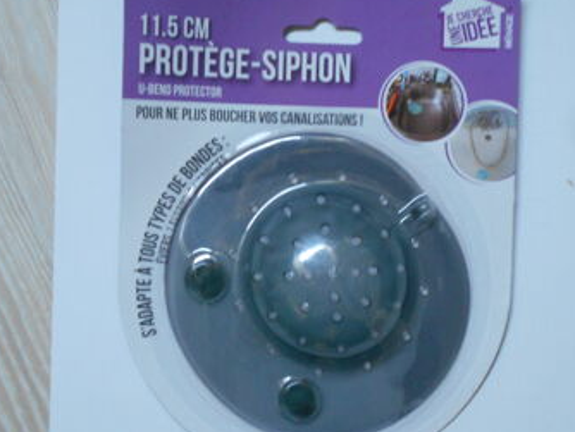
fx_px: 931
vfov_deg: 26.1
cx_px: 308
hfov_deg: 34.3
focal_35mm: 56
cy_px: 215
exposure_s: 1/10
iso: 400
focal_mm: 6.7
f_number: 3.9
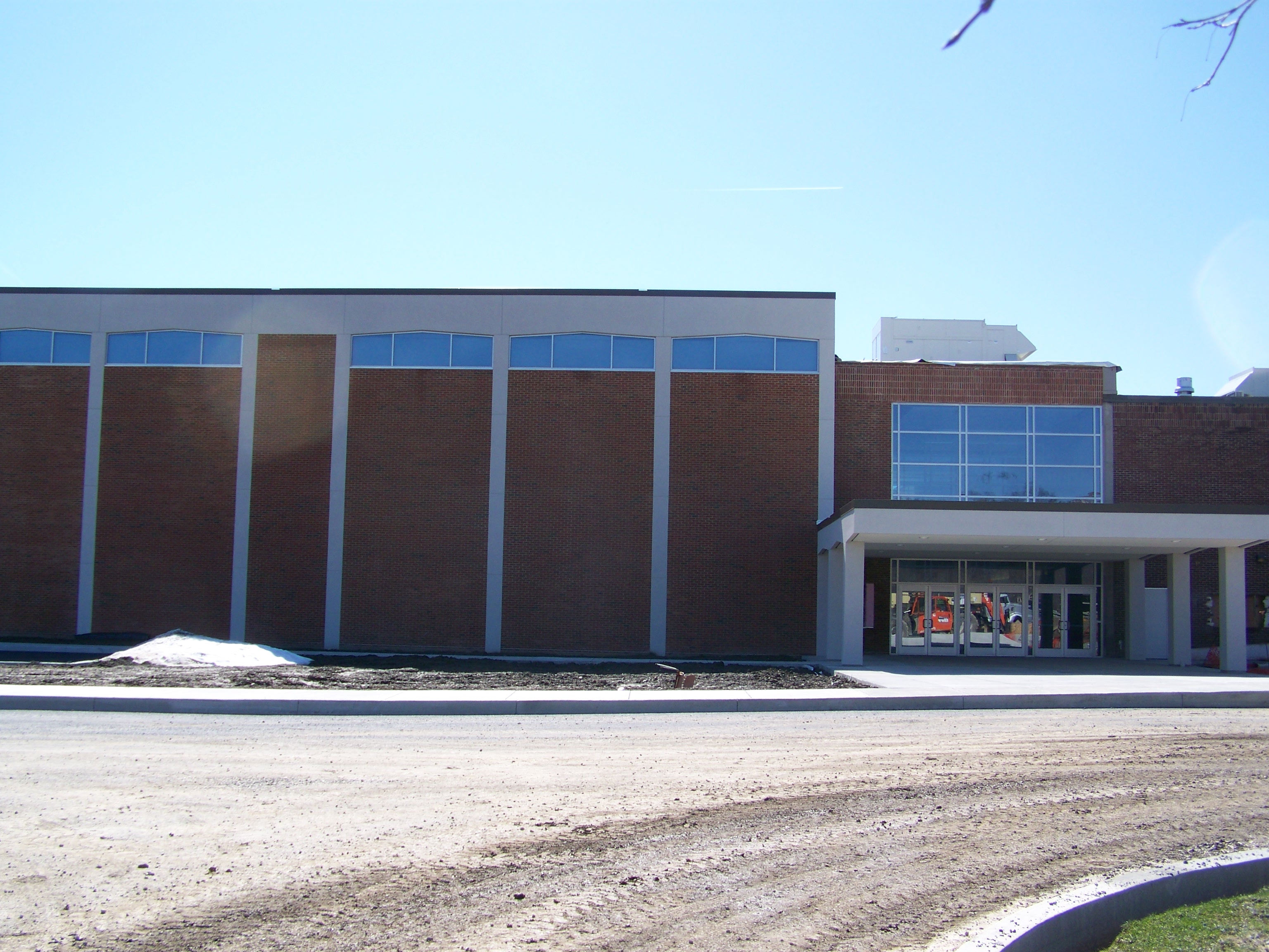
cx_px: 634
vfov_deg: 37.7
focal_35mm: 38
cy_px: 476
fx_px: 1393
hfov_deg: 49.0
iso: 64
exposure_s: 1/400
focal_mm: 6.3
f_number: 4
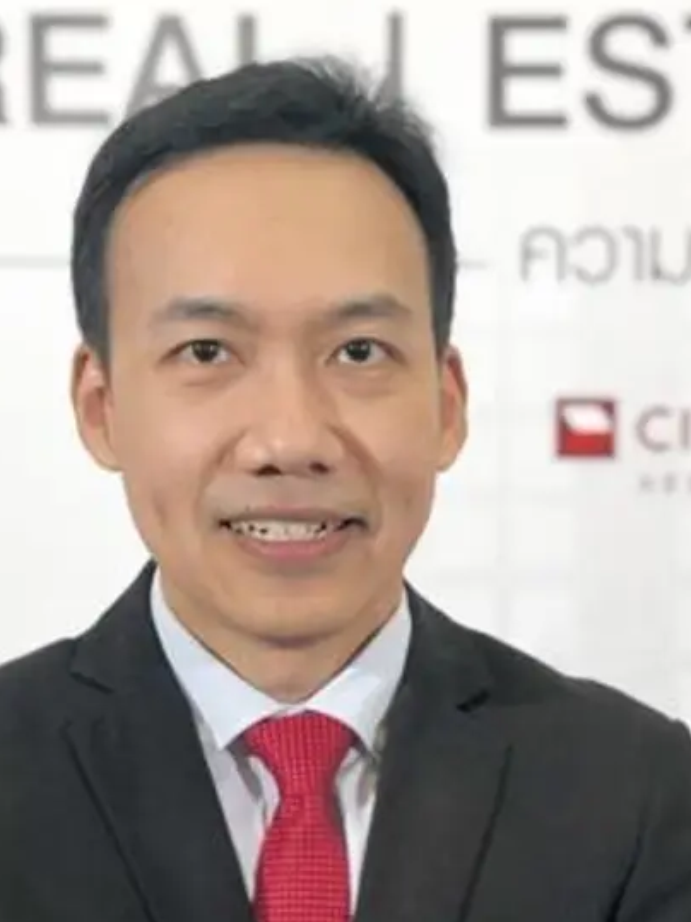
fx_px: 2929
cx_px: 474
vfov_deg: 17.7
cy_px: 778
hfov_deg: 13.4
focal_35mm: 110
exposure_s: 1/33
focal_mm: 6.6
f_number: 2.8
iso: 100
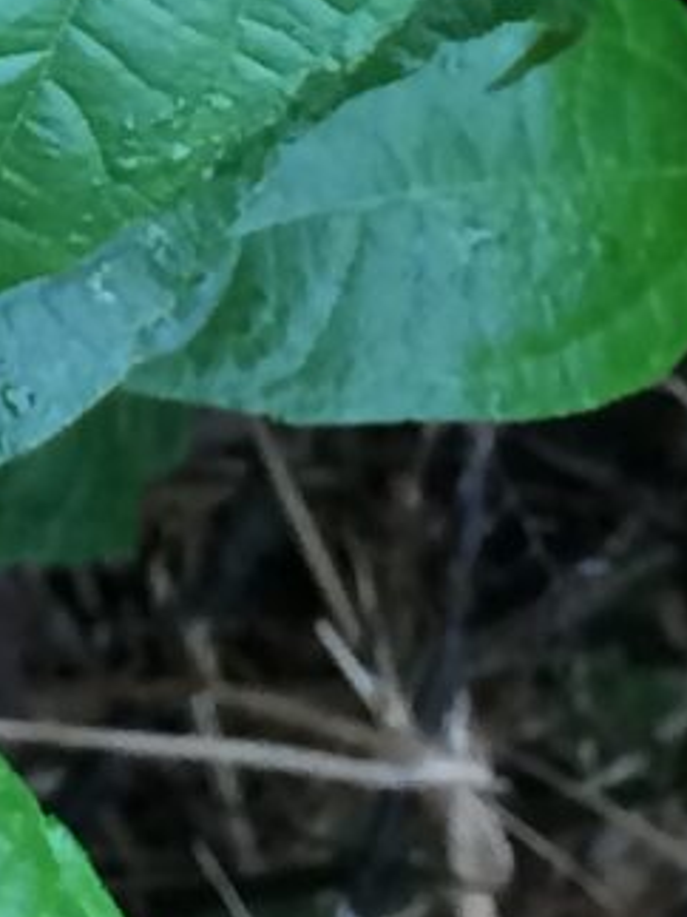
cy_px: -500
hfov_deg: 6.1
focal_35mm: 230
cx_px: -1189
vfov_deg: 8.4
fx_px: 6090
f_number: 2.2
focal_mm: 4.15
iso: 50
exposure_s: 1/33
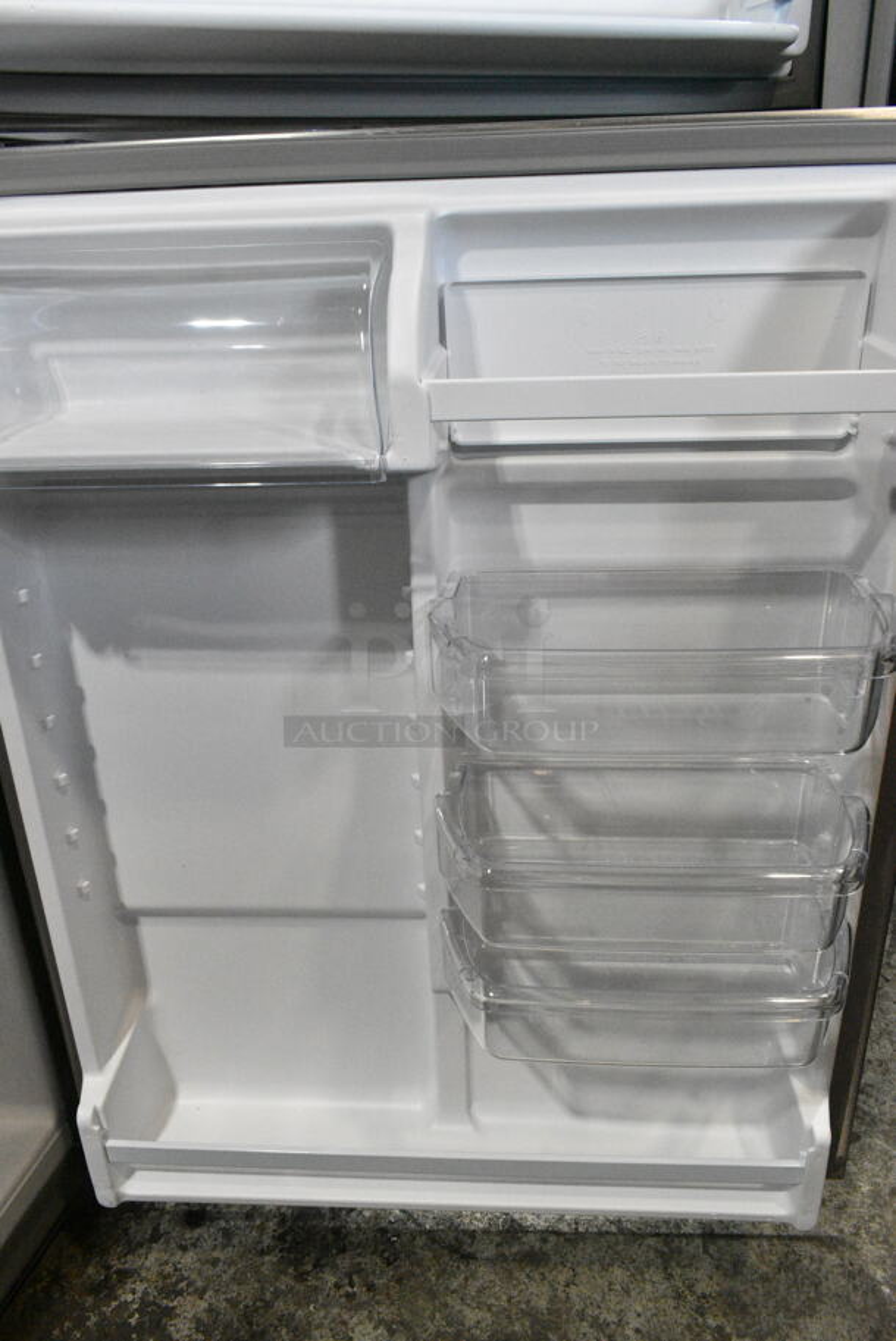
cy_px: 670
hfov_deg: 48.0
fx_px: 1006
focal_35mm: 27
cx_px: 448
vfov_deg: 67.3
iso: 6400
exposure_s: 1/400
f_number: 10
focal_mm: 18
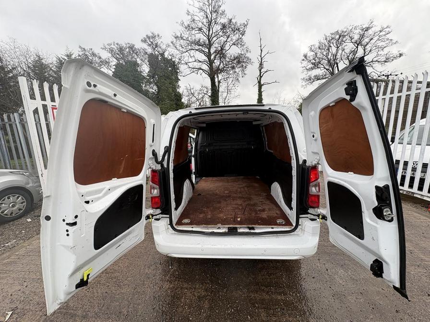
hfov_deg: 102.1
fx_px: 174
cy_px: 161
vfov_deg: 85.7
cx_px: 215
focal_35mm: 14
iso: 50
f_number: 2.2
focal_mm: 2.22
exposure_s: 1/129
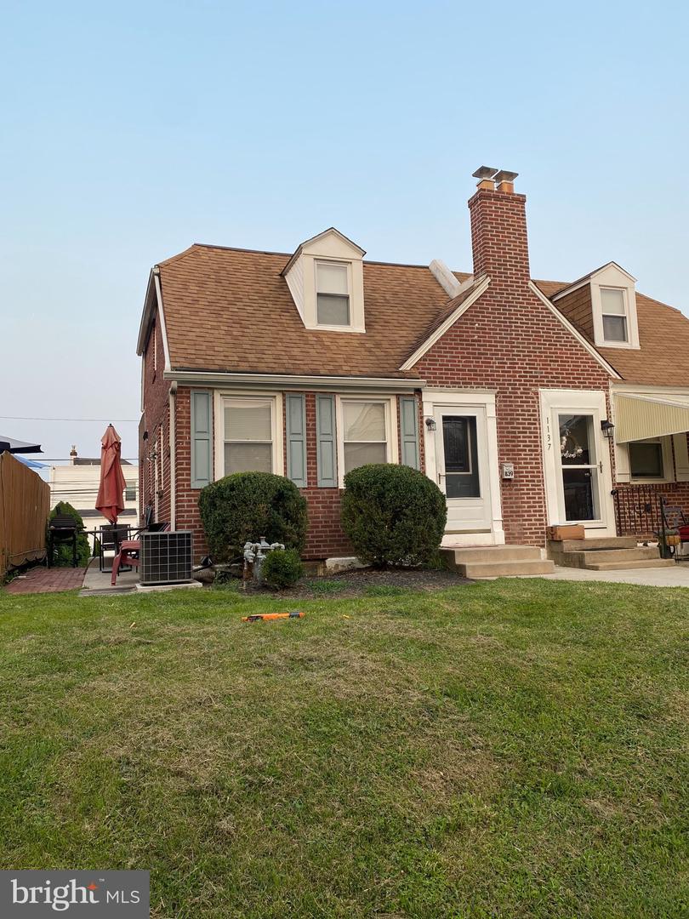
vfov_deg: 67.3
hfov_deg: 53.1
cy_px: 460
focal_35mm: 26
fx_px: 690
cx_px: 344
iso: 32
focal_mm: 4.25
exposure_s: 1/122
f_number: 1.8
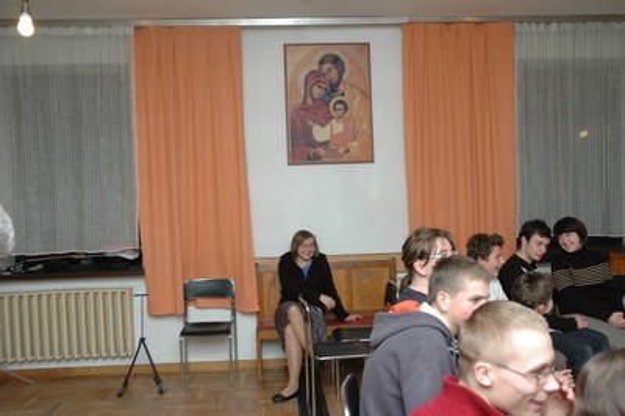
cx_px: 312
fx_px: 624
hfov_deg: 53.2
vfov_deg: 36.8
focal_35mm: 36
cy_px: 208
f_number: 5.6
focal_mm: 24
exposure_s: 1/60
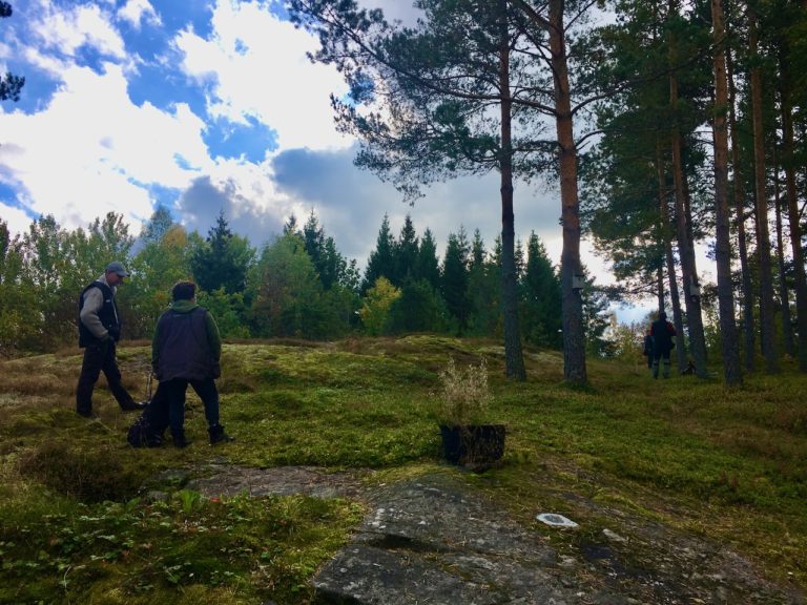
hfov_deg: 61.7
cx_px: 404
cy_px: 302
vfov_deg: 48.2
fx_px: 676
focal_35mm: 29
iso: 25
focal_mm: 4.15
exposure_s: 1/974
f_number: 2.2
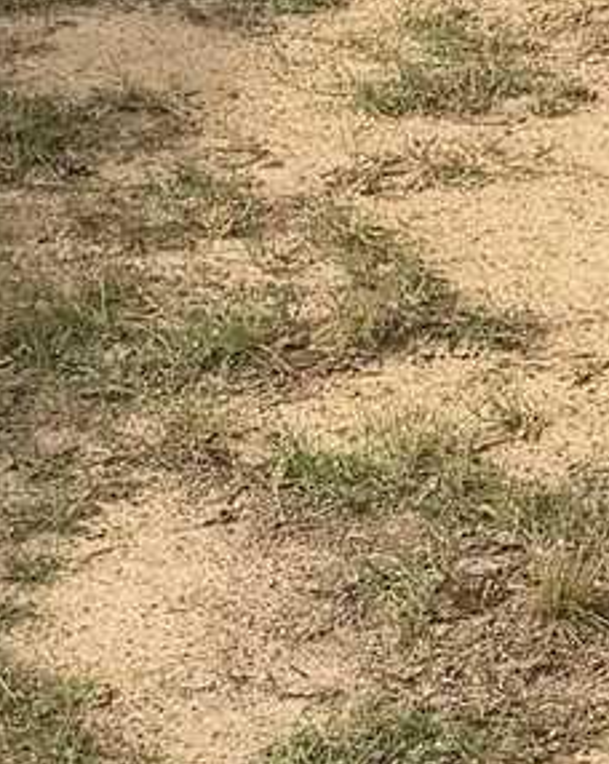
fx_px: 4267
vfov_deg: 10.1
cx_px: 911
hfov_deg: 8.0
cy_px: -187
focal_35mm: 189
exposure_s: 1/1727
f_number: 1.78
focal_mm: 6.76
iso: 80
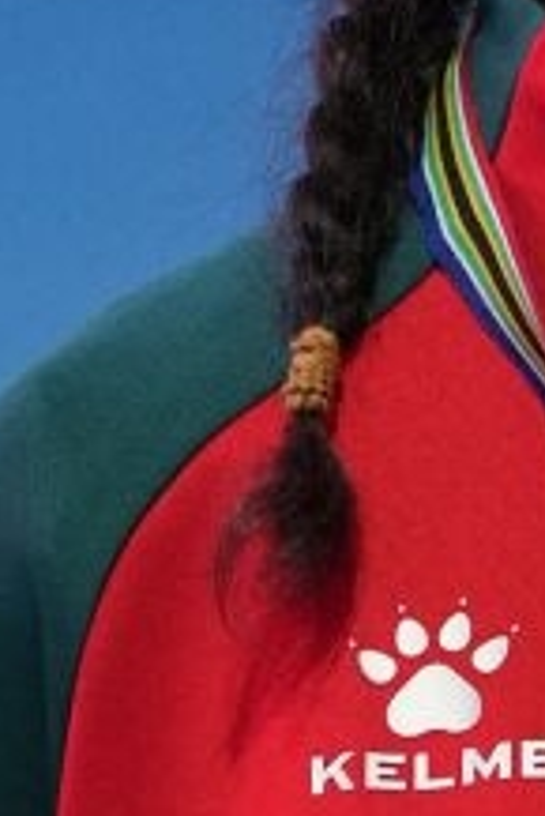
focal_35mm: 1656
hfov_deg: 0.8
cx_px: 748
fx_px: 37542
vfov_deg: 1.2
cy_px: 763
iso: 2500
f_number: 2.8
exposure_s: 1/250
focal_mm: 200
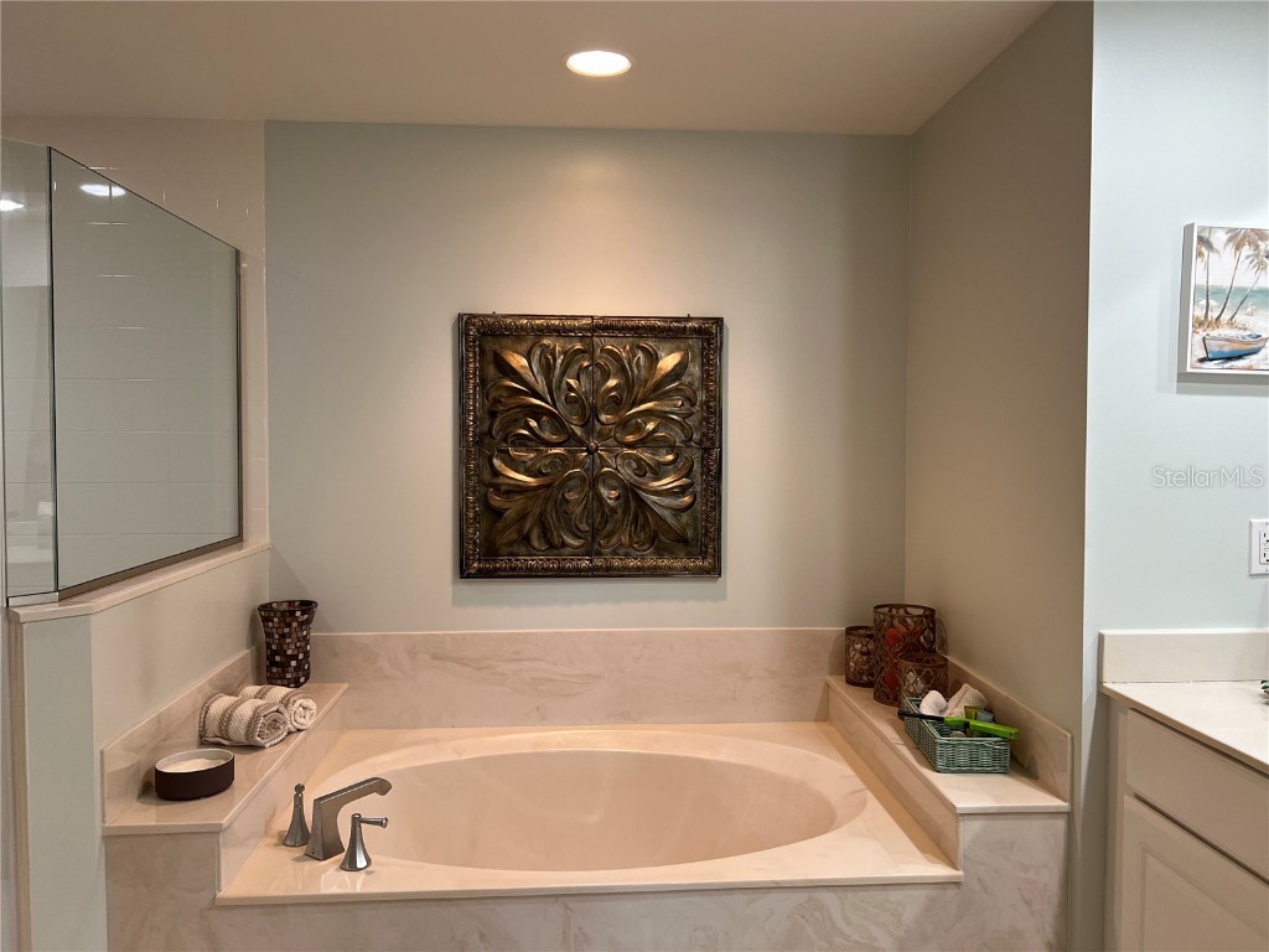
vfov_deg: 53.1
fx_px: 953
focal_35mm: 26
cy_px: 476
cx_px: 634
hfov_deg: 67.3
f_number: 1.5
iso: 125
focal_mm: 5.7
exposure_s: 1/120
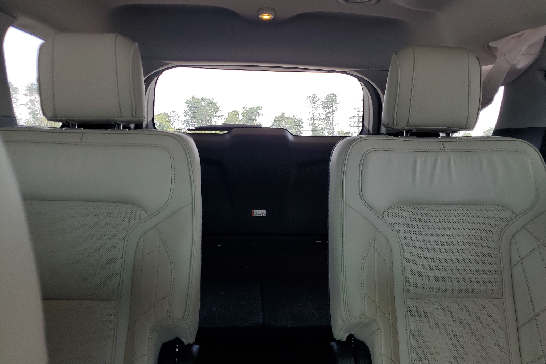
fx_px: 425
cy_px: 180
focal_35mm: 28
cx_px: 274
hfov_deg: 65.5
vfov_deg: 46.4
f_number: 1.5
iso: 52
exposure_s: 1/120
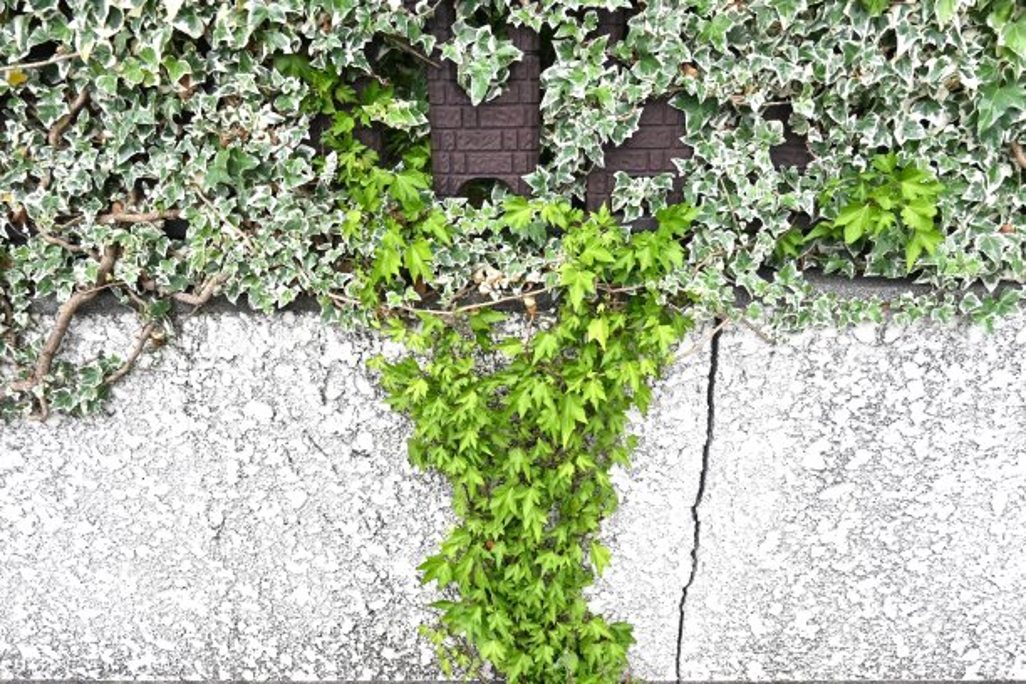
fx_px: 741
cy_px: 342
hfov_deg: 69.4
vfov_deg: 49.6
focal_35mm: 26
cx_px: 513
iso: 400
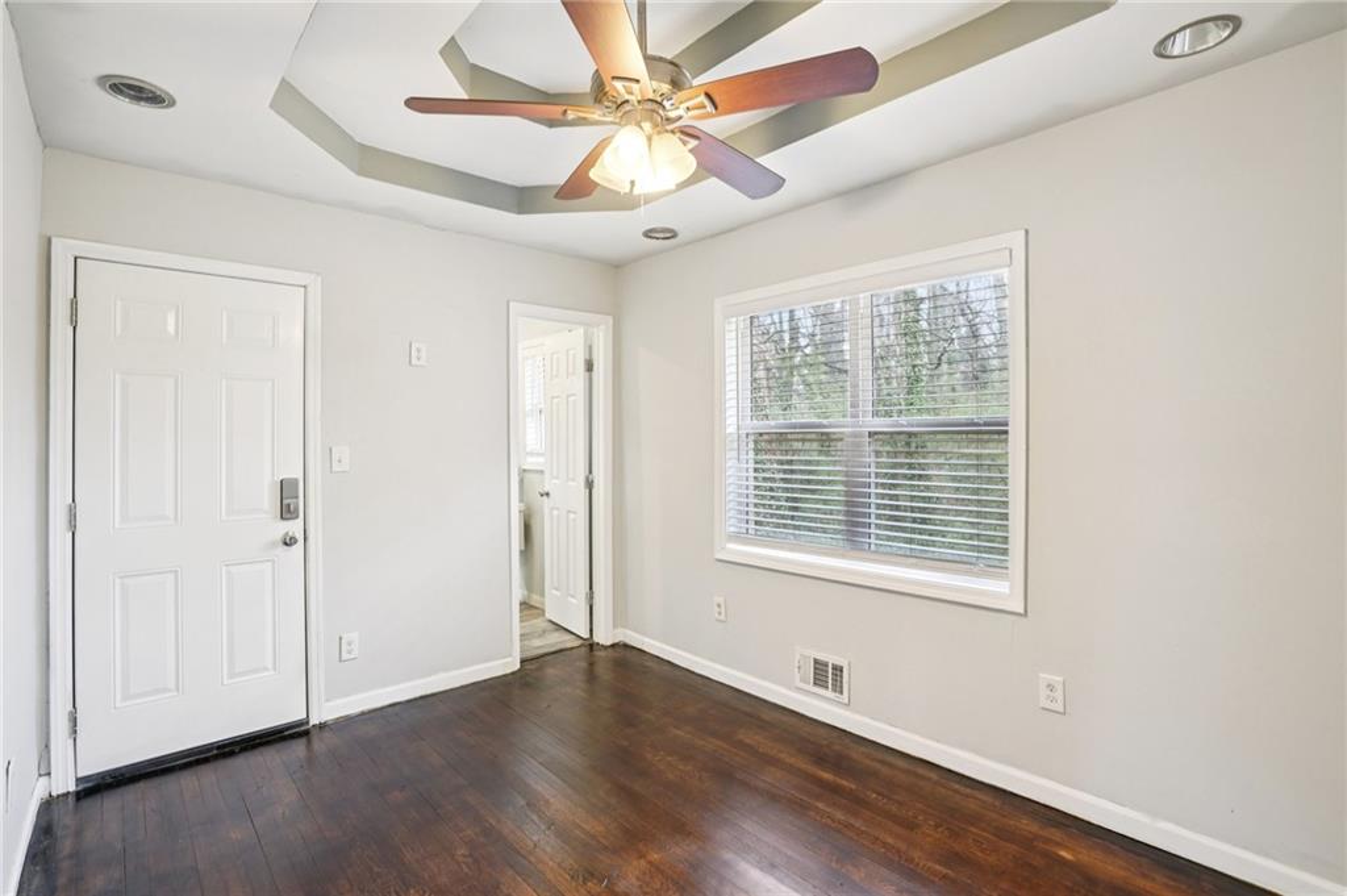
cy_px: 448
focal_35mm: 16
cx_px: 674
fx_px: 598
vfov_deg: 73.7
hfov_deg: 96.8
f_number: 9
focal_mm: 16
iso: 400
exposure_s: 1/2
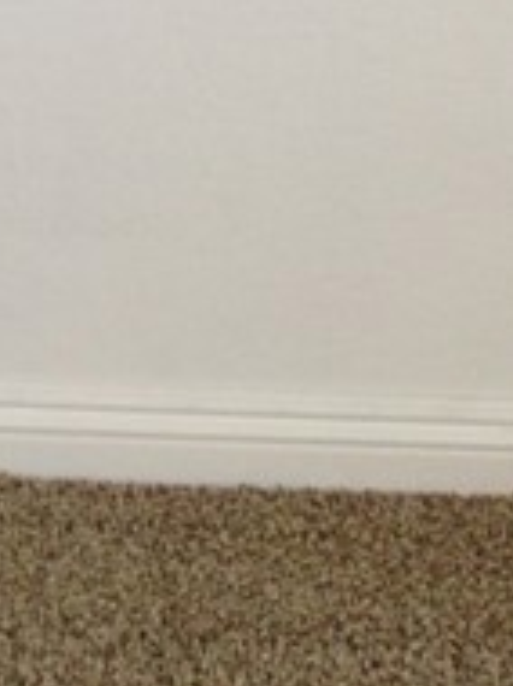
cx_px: -708
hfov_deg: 7.7
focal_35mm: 178
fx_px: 3525
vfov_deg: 9.5
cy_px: -1116
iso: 50
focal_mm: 4.12
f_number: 2.4
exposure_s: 1/20
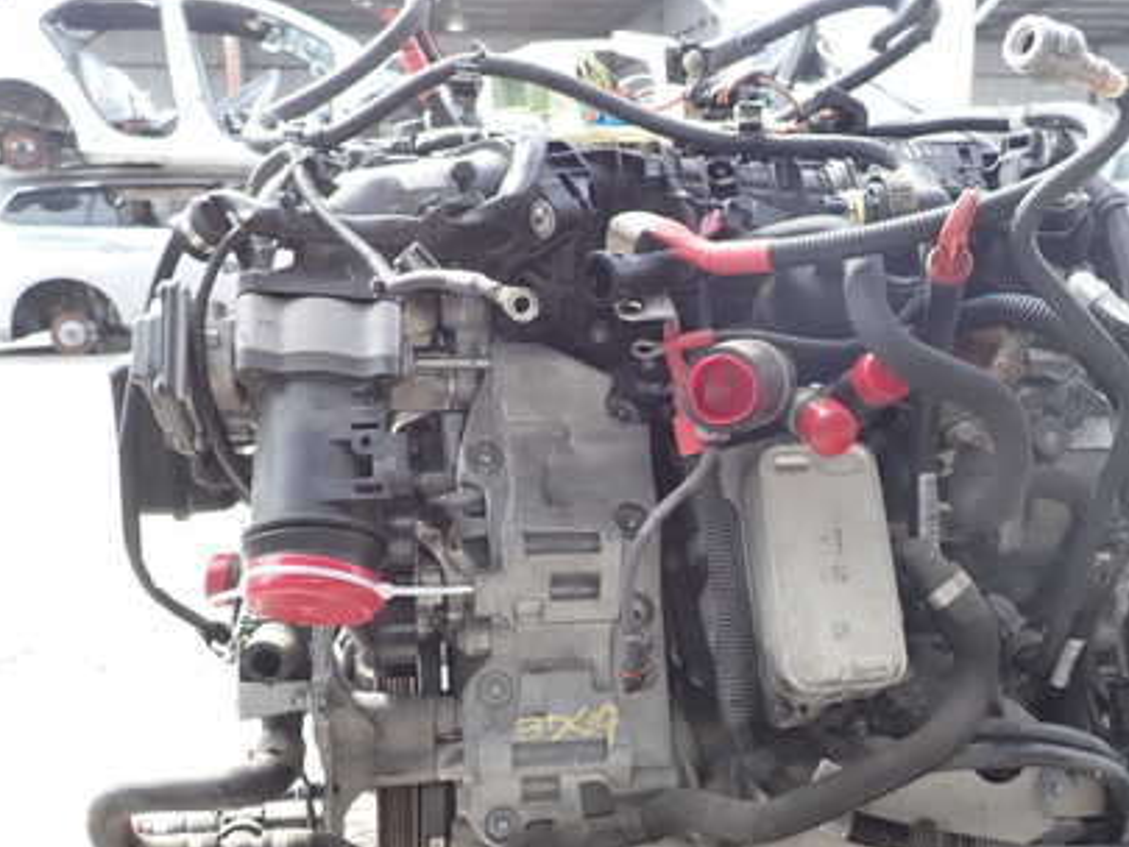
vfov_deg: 38.4
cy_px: 546
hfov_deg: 50.0
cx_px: 630
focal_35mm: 37
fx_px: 1207
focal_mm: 4.5
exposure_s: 1/200
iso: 100
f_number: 2.8
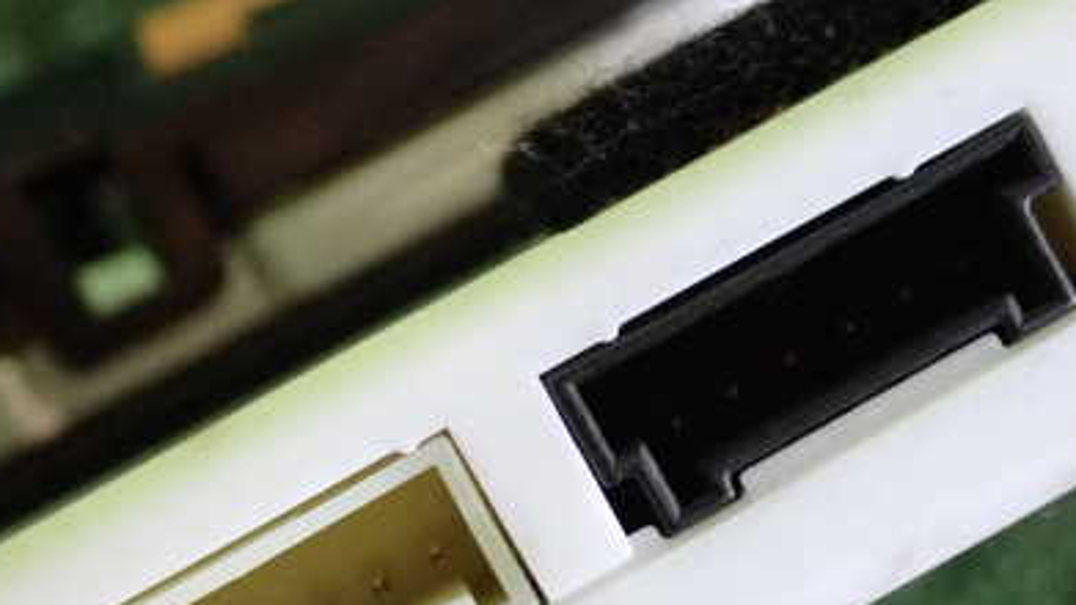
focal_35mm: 97
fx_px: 2768
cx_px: 572
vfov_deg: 12.5
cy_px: 440
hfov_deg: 22.0
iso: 2000
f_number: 3.5
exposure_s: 1/125
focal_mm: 10.35
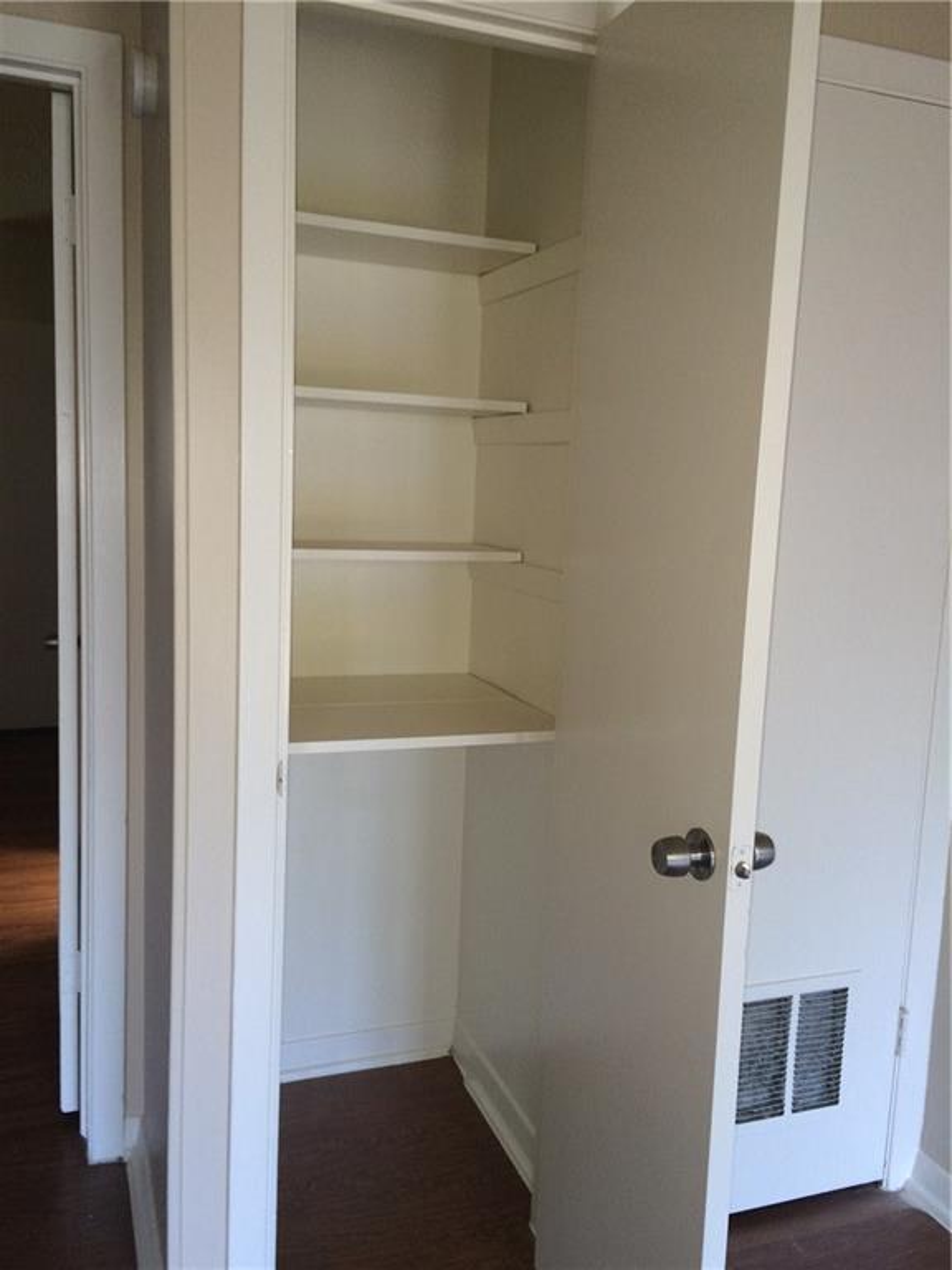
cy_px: 635
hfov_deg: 48.2
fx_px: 1063
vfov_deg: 61.7
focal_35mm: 29
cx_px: 476
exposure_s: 1/30
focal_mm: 4.15
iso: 80
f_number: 2.2
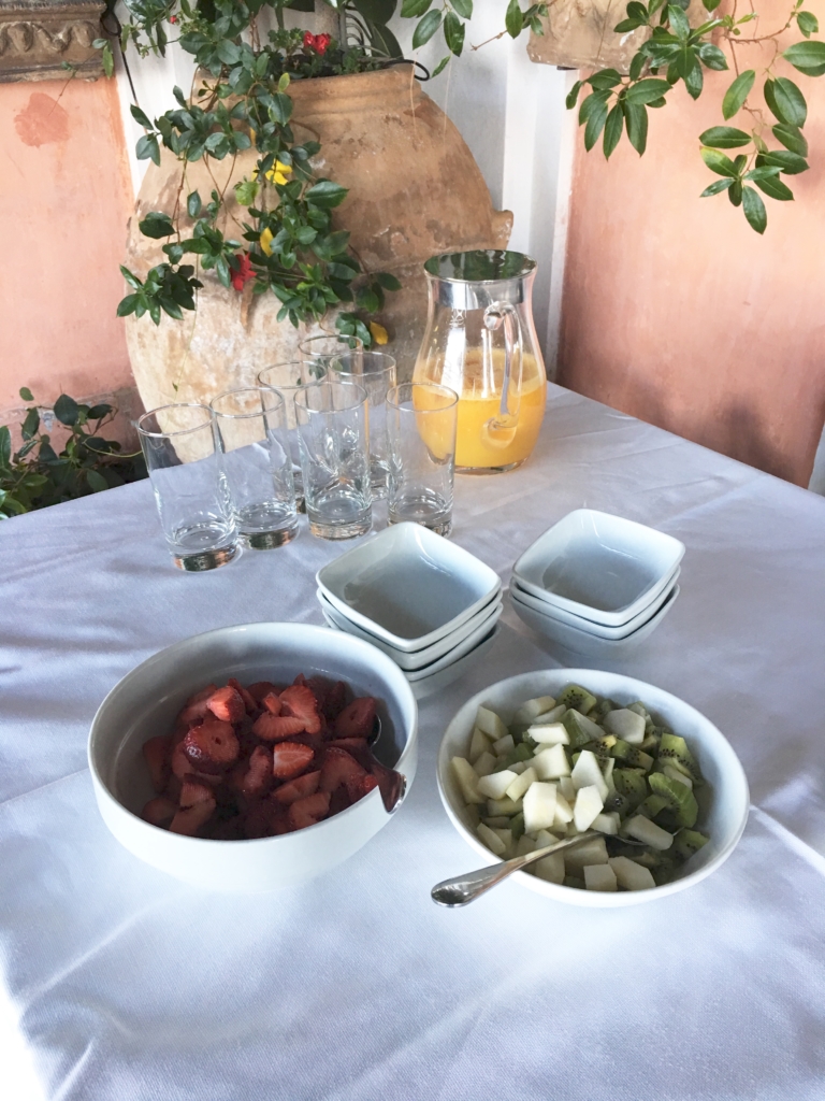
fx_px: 922
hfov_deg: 48.2
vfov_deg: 61.7
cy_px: 550
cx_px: 412
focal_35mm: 29
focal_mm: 4.15
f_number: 2.2
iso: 50
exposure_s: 1/33
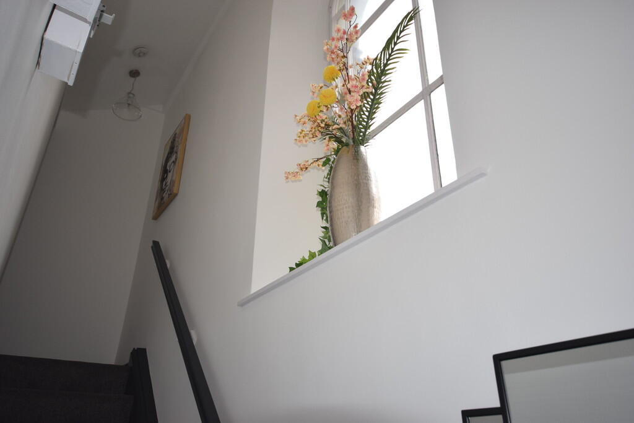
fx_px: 476
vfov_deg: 47.9
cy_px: 212
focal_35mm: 27
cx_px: 317
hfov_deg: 67.4
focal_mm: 18
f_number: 5.6
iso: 450
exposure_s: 1/125
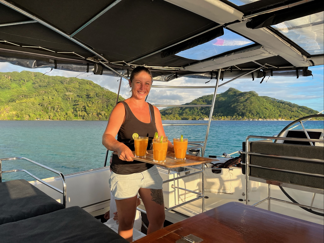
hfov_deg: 67.3
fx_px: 243
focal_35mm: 26
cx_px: 162
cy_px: 122
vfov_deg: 53.0
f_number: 1.6
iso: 50
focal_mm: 5.1
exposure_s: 1/1279
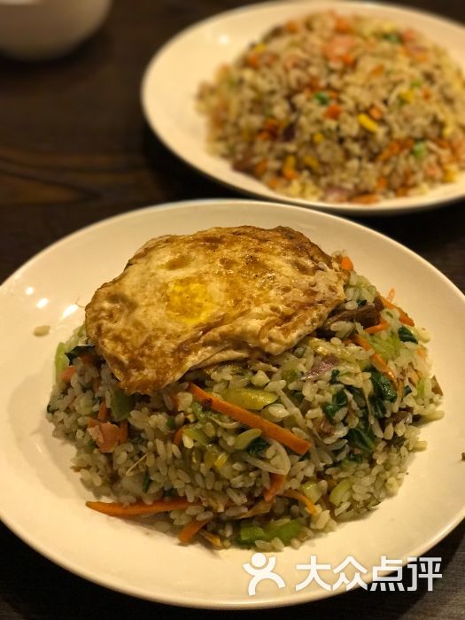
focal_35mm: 57
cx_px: 232
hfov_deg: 25.7
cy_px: 310
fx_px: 1021
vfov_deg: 33.8
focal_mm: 6.6
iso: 500
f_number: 2.8
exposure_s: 1/50
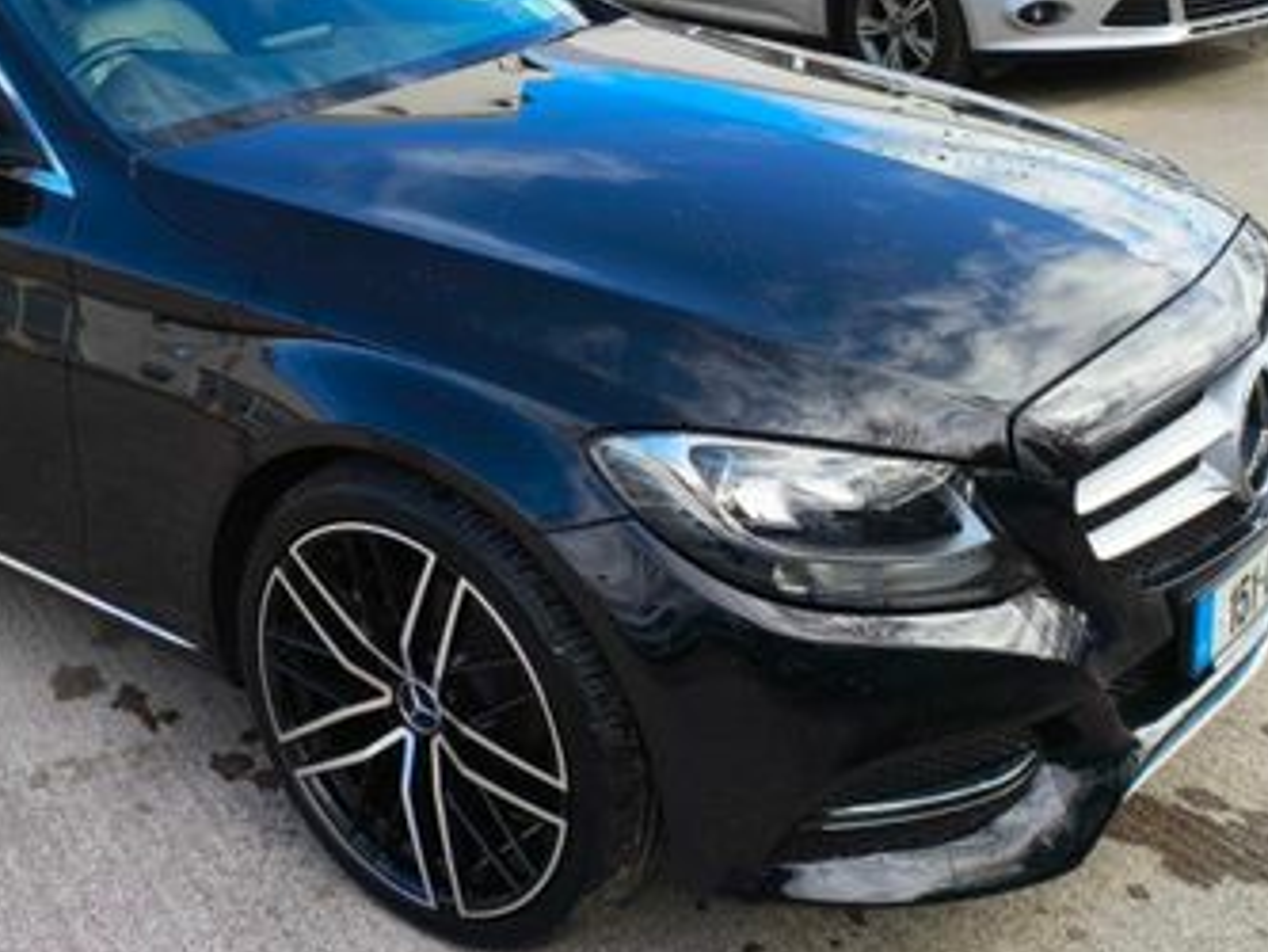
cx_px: 320
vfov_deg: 30.9
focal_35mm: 45
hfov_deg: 40.9
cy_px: 122
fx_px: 1649
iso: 50
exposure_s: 1/854
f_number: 1.7
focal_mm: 4.71
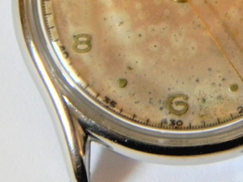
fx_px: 1509
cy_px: -12
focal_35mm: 215
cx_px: 184
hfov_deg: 9.2
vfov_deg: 6.9
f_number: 4.5
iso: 400
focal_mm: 15.1
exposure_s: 1/12.3
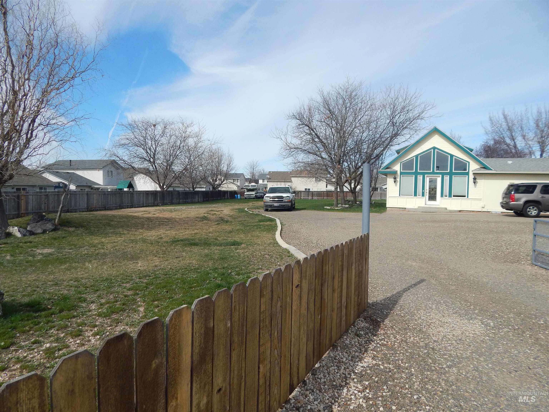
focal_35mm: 23
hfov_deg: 73.9
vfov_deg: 58.9
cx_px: 274
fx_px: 365
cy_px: 206
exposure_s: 1/400
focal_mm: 4
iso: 125
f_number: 6
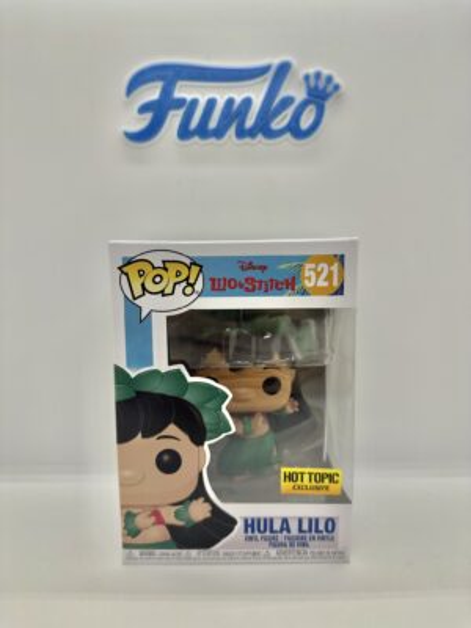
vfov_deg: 71.6
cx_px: 236
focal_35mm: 24
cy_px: 314
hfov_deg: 56.8
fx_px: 435
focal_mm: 6.86
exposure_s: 1/256
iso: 80
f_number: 1.78
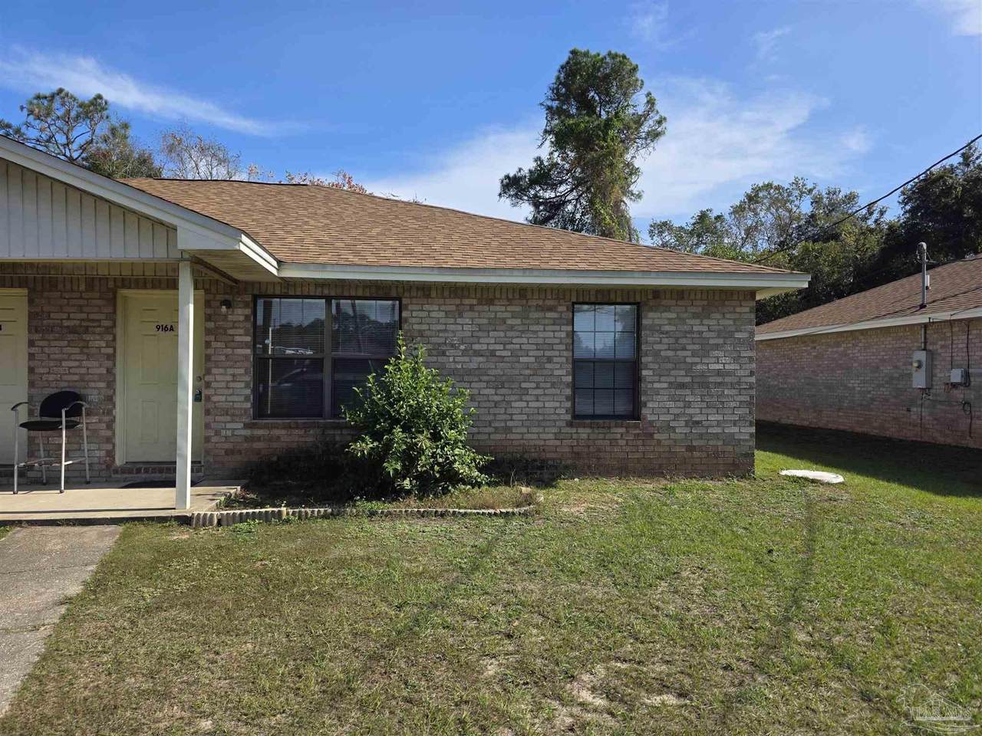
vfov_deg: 58.9
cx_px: 491
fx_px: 652
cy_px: 368
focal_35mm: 23
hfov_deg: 73.9
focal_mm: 6.3
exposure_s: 1/4766
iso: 80
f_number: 1.7
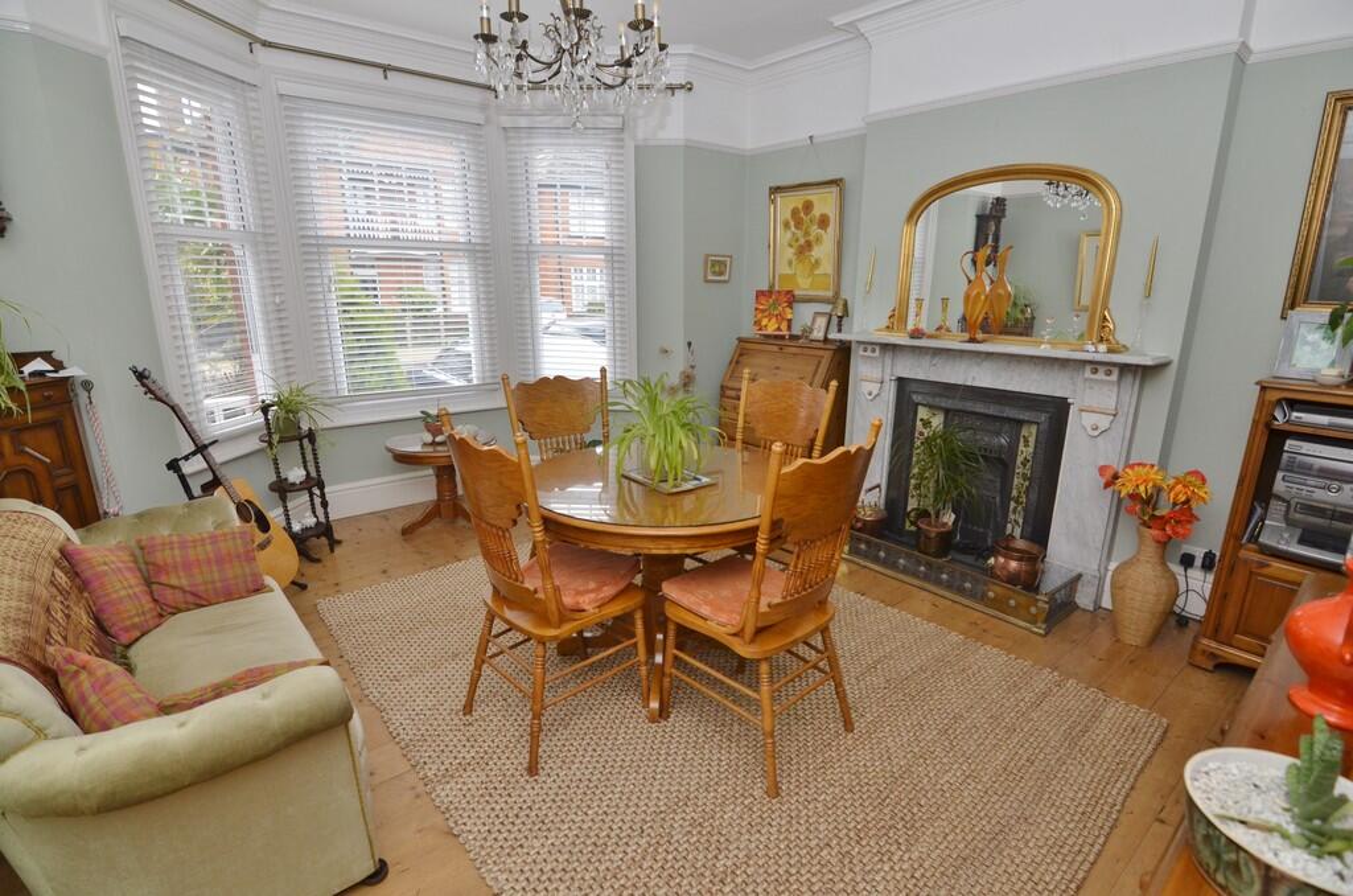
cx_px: 676
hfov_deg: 95.1
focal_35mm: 16
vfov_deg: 71.8
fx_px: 619
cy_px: 448
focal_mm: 11
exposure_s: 1/60
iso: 800
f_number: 5
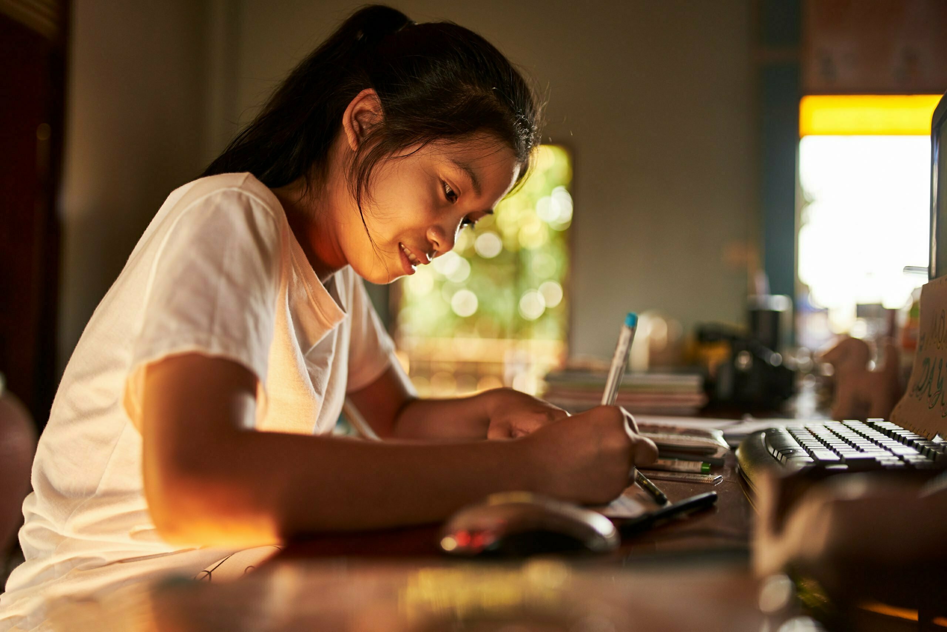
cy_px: 316
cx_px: 474
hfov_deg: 54.4
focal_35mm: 35
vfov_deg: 37.9
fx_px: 921
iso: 320
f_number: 1.4
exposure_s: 1/200
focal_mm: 35
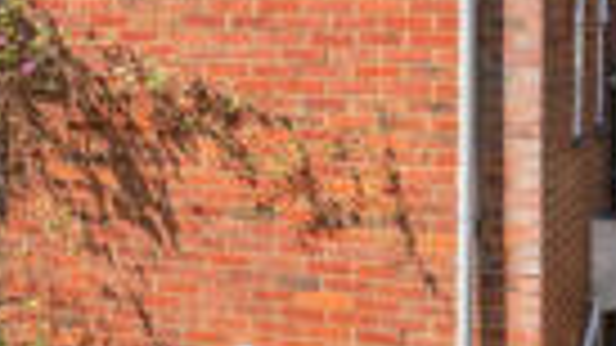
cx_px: -146
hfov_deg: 19.9
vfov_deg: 11.6
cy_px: -164
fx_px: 1633
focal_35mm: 100
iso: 800
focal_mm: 20
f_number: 5.6
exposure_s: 1/2000
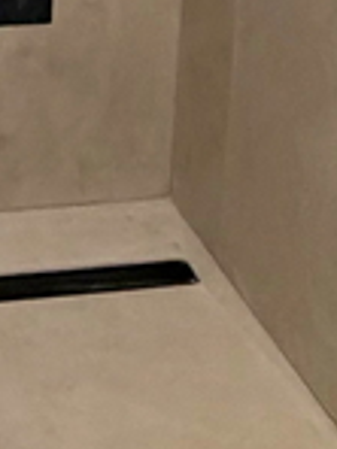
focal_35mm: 102
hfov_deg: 13.7
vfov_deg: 16.3
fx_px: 1324
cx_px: -158
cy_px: -346
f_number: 2.2
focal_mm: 2.22
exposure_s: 1/46
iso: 400
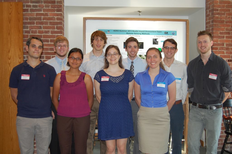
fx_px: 290
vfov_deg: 29.8
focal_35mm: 45
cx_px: 116
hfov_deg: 43.6
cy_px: 77
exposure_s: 1/60
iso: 400
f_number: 4.2
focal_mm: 30
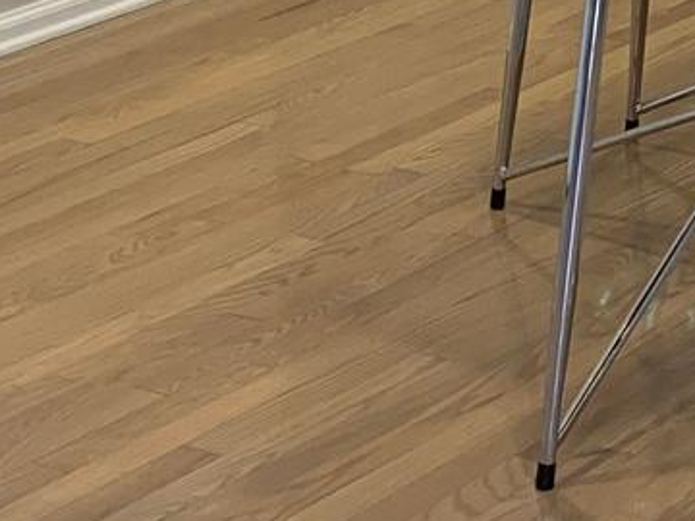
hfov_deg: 12.8
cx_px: 954
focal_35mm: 148
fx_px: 2971
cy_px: -380
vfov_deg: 9.6
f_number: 1.8
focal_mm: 4.25
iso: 64
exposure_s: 1/60
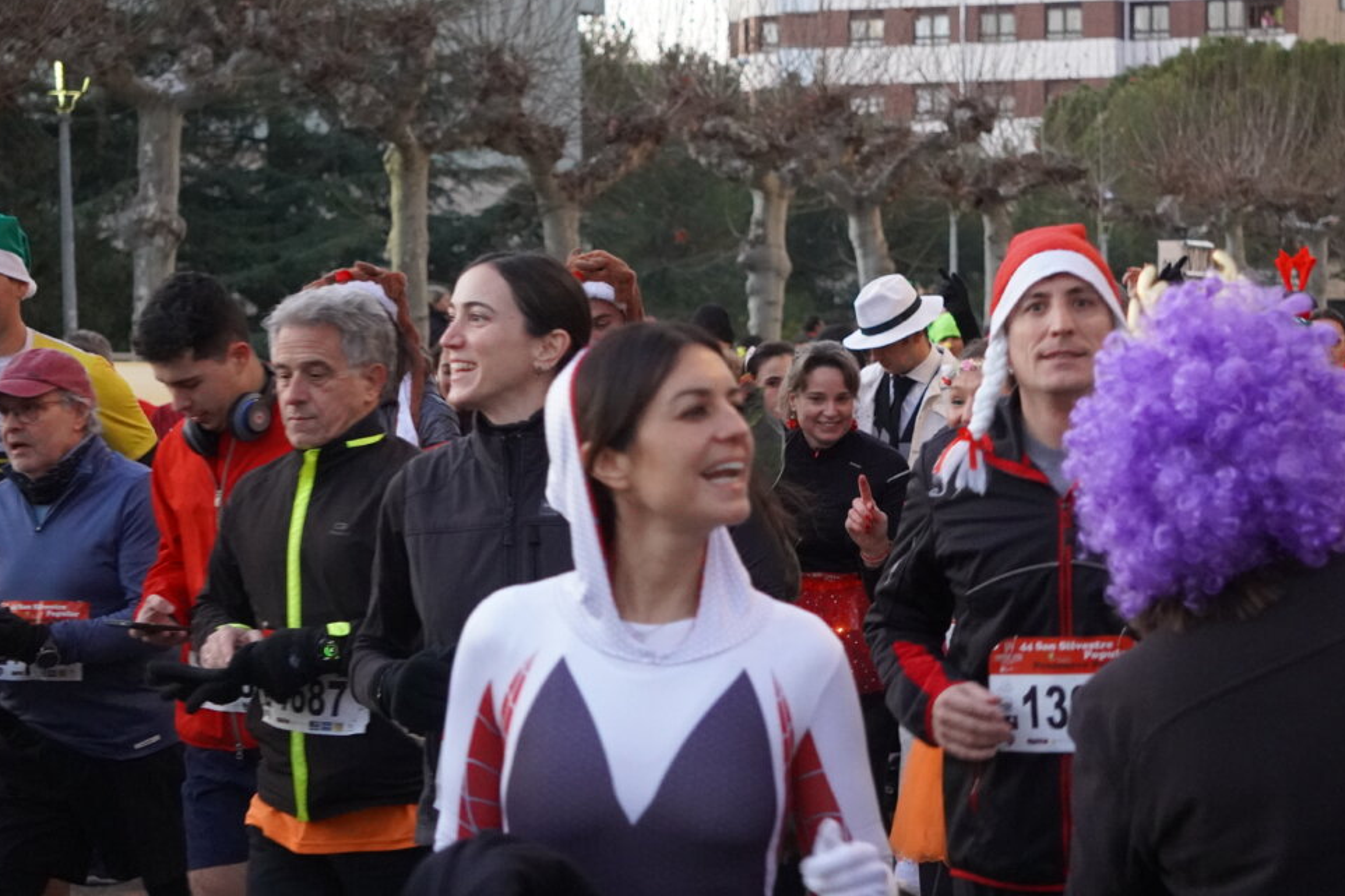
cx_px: 772
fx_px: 4097
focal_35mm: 110
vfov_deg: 12.5
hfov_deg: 18.6
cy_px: 364
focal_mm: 55
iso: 5000
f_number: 4.5
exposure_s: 1/160
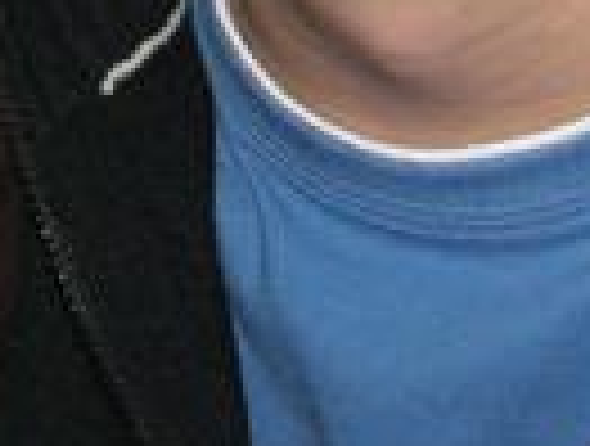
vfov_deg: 7.7
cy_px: -446
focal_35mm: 185
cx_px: -180
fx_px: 3162
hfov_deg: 10.4
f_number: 3.1
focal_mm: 6.3
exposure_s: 1/60
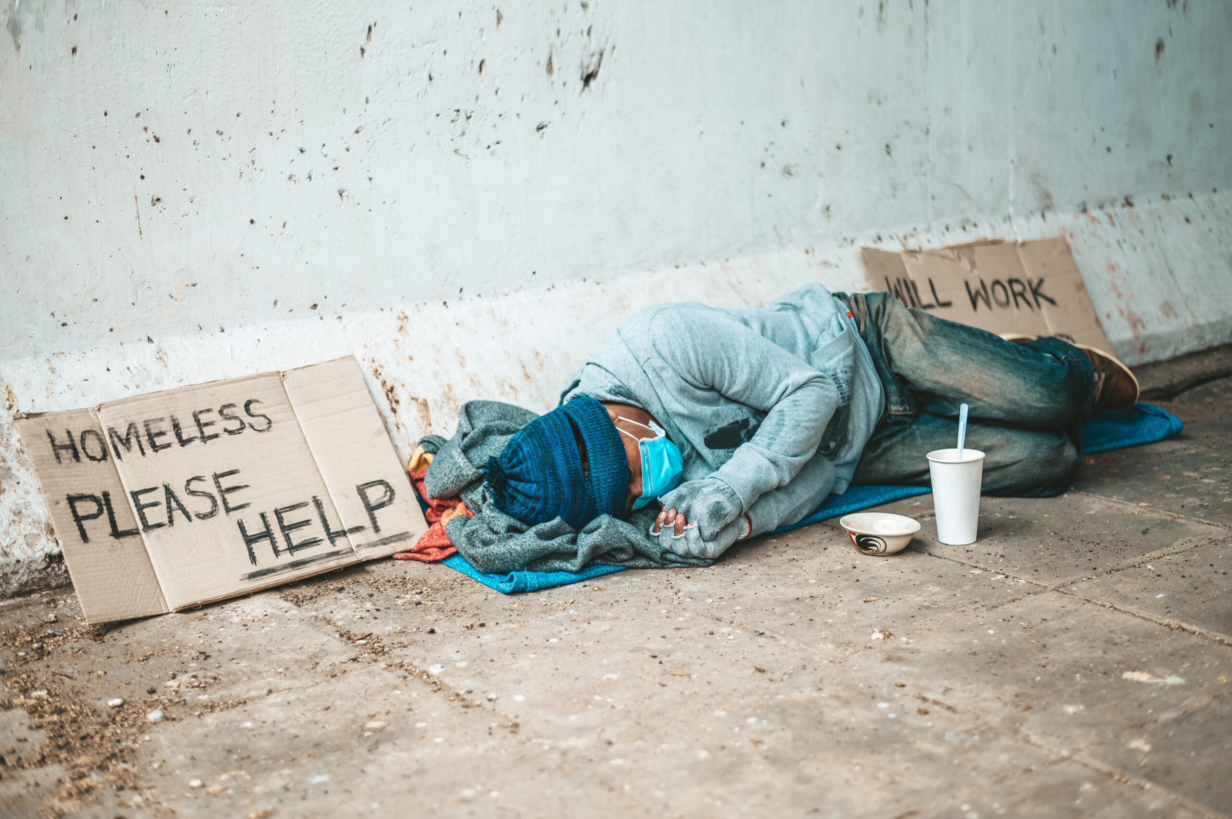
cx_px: 616
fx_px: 1710
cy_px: 410
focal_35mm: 50
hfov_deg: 39.6
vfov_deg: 27.0
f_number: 1.8
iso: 100
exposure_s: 1/1000
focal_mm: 50
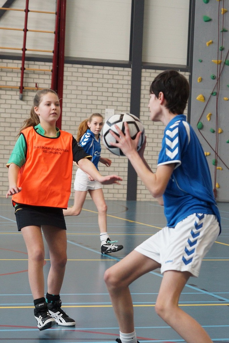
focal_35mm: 75
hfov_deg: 18.2
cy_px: 172
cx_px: 114
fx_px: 715
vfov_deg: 27.0
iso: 800
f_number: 3.2
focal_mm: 50
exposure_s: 1/320
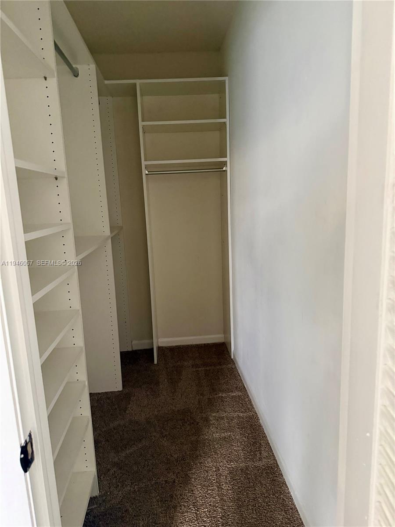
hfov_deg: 56.8
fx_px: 365
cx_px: 198
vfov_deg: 71.6
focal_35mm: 24
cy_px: 264
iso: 1000
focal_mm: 6.76
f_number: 1.78
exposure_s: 1/40
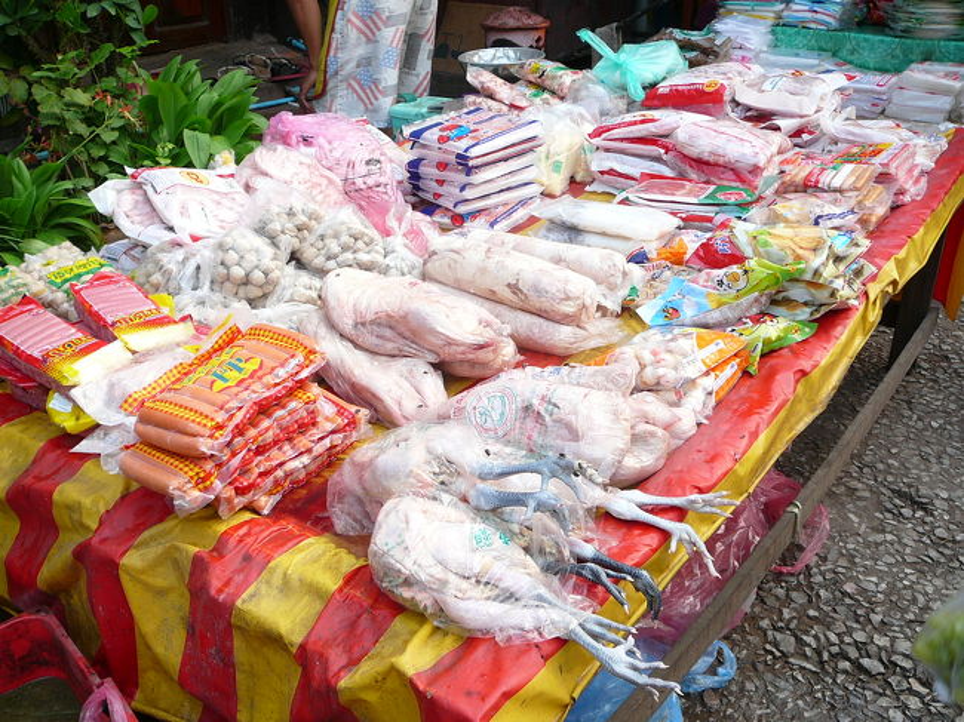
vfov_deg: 40.7
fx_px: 974
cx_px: 482
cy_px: 361
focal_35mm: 35
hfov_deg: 52.6
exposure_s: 1/50
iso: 80
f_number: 2.8
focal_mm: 5.2
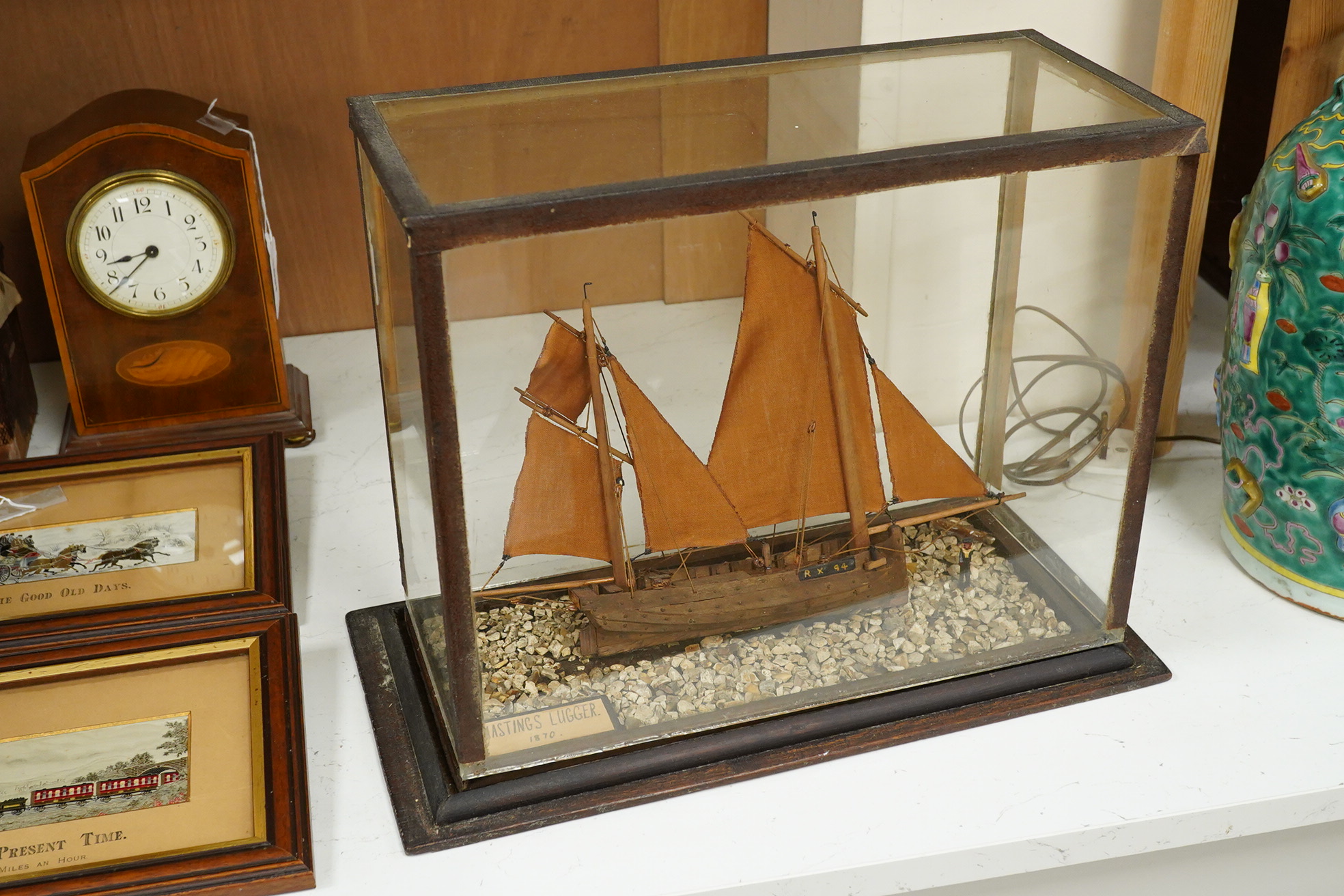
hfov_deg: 43.6
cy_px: 448
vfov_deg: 29.9
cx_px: 672
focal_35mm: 45
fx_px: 1680
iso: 2500
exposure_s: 1/125
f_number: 6.3
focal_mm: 30
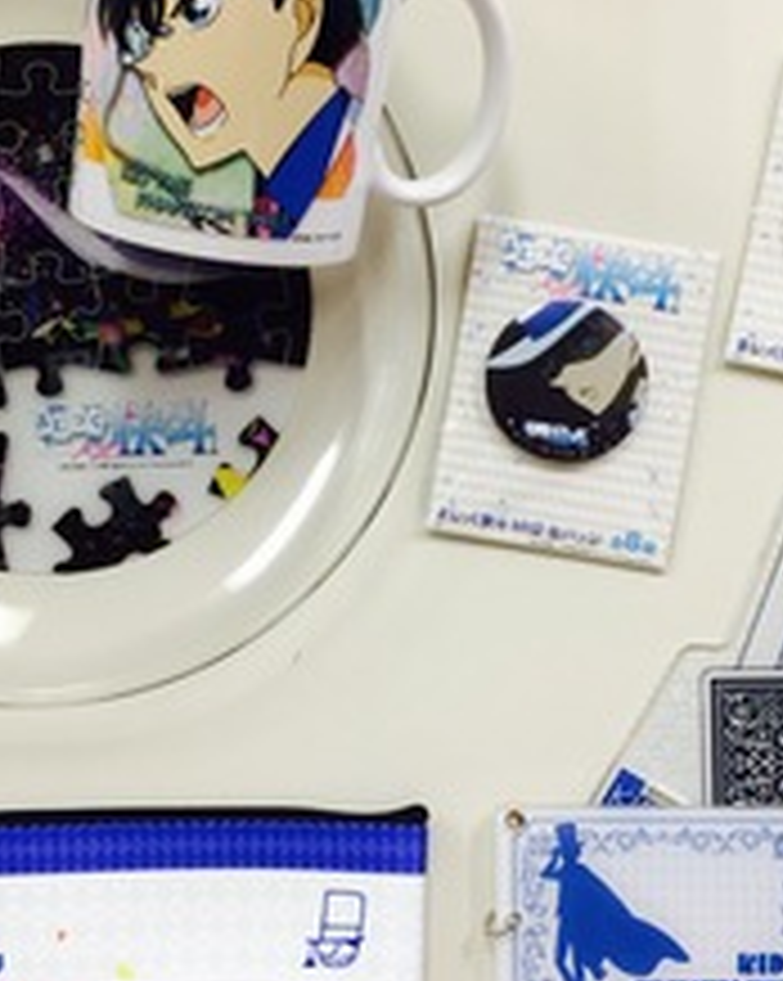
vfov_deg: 36.0
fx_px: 1508
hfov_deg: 29.1
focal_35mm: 52
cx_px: 351
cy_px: 450
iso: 64
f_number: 2.2
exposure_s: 1/30
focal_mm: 4.15
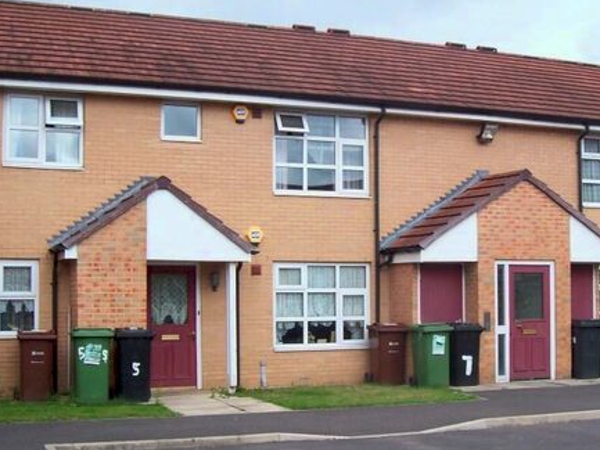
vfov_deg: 26.6
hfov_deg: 34.7
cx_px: 377
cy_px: 250
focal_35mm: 55
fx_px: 954
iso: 80
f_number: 5.1
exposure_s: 1/275
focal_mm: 5.6
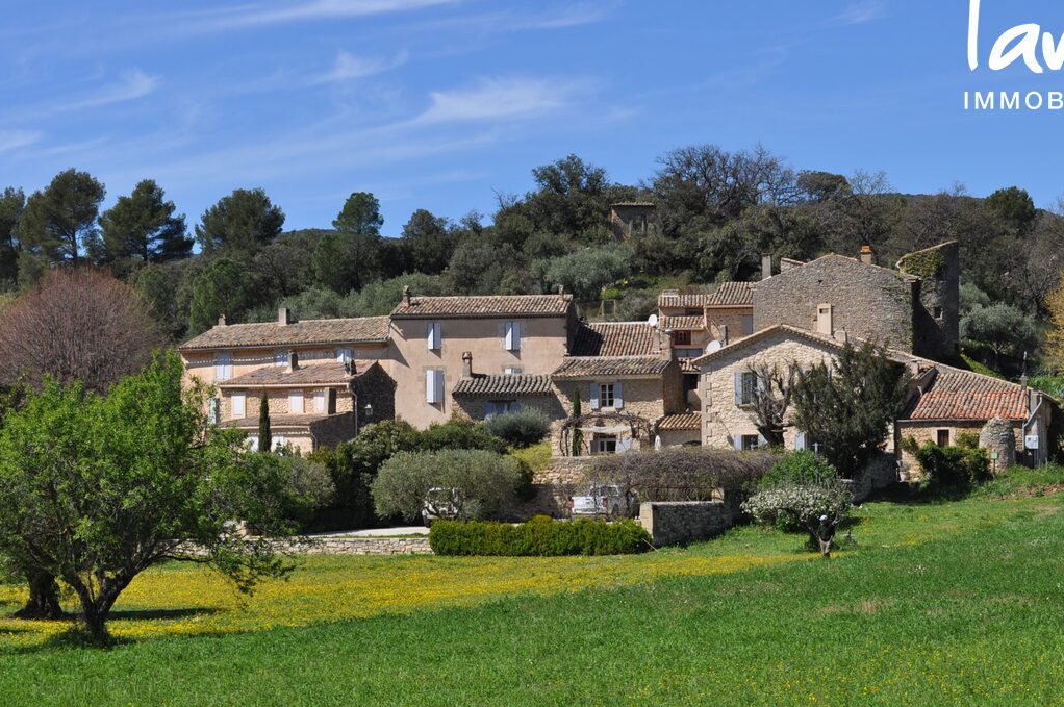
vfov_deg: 16.8
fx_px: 2391
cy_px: 365
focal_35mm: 81
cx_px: 582
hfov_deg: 25.1
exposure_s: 1/320
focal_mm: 46
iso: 200
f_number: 9
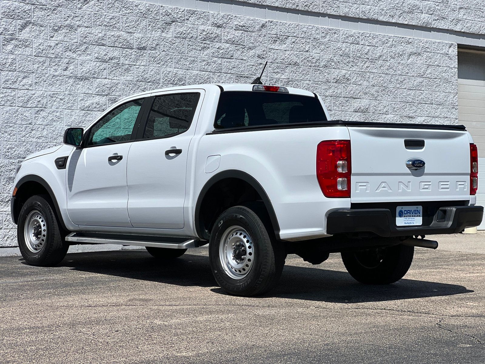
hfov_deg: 25.3
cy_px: 182
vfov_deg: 19.1
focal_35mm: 77
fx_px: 1079
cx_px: 242
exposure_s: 1/1575
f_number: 2.8
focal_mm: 9
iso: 32
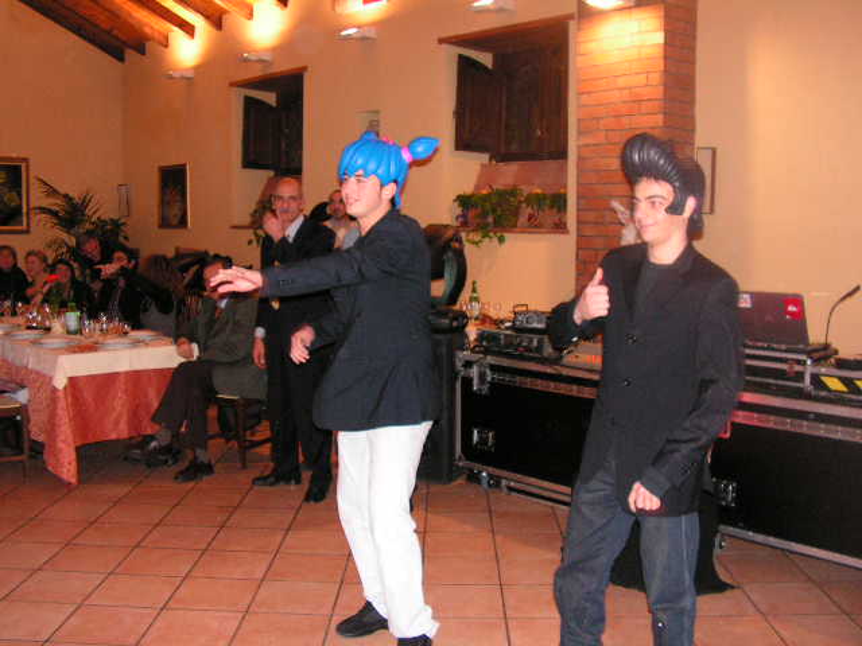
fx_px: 896
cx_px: 431
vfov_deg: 39.7
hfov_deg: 51.4
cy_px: 323
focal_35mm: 36
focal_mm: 6
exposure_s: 1/40
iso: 200
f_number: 3.2
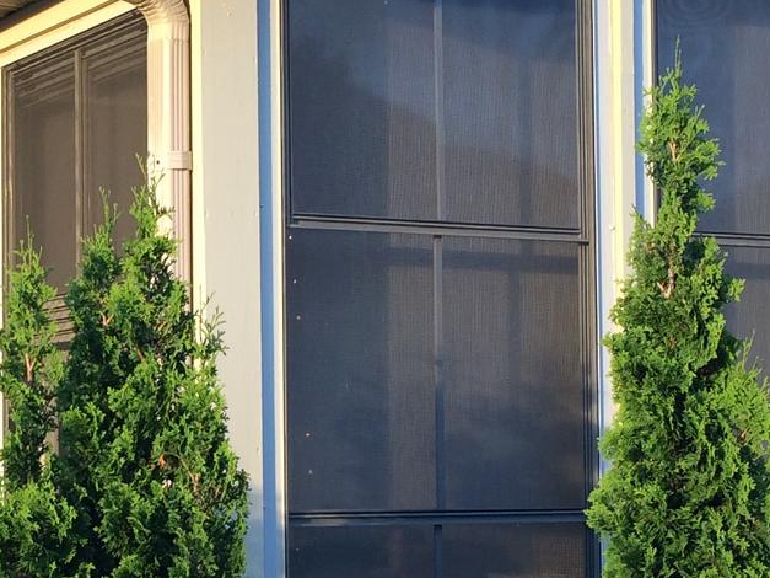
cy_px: 391
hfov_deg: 19.7
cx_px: 88
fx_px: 2179
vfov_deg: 15.1
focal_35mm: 98
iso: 50
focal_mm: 4.12
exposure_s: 1/120
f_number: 2.2
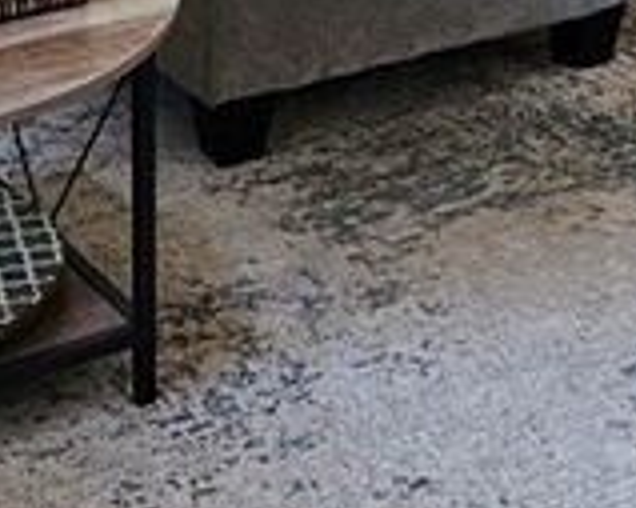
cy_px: -396
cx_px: 376
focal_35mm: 102
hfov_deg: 18.8
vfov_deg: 13.6
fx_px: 1919
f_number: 2.2
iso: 320
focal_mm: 2.2
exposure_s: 1/40
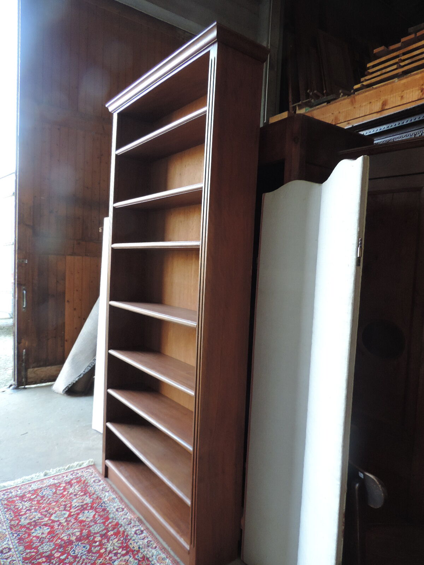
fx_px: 392
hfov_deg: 56.8
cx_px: 212
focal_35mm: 24
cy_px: 282
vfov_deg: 71.6
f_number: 3
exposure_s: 1/30
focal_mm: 4.3
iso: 400
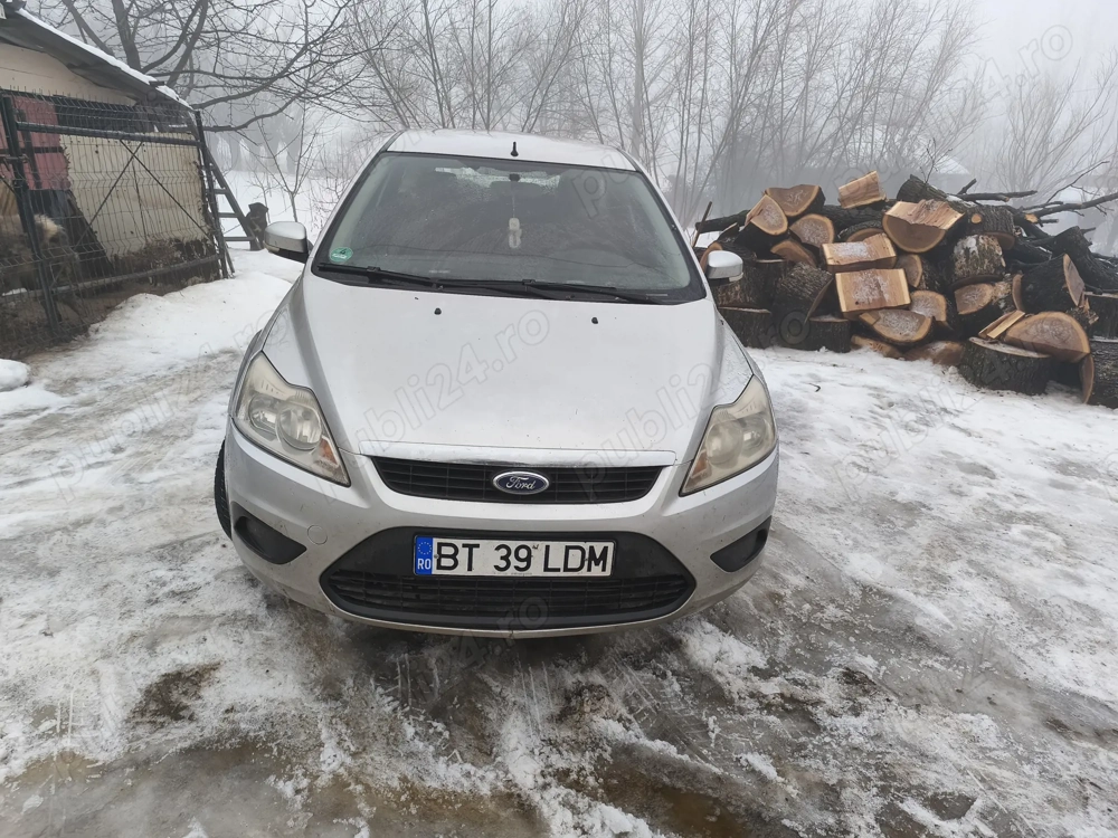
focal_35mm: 23
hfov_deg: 73.9
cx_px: 559
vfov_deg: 58.9
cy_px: 419
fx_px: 743
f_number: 1.65
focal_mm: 6.14
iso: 64
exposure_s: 1/99.9
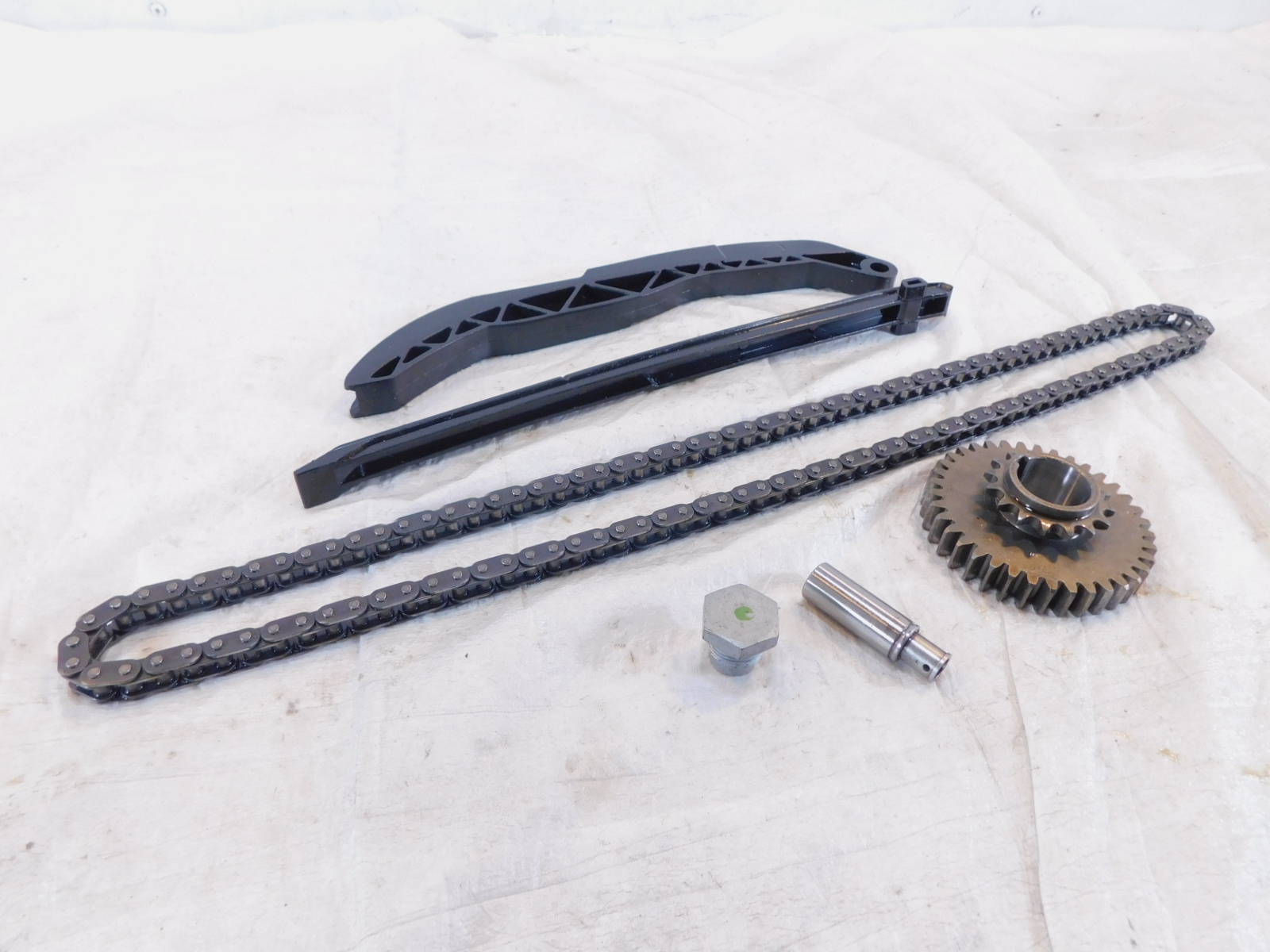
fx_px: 844
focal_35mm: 23
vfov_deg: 58.9
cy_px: 476
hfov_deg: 73.9
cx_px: 635
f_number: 3
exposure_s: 1/30
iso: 220
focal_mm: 4
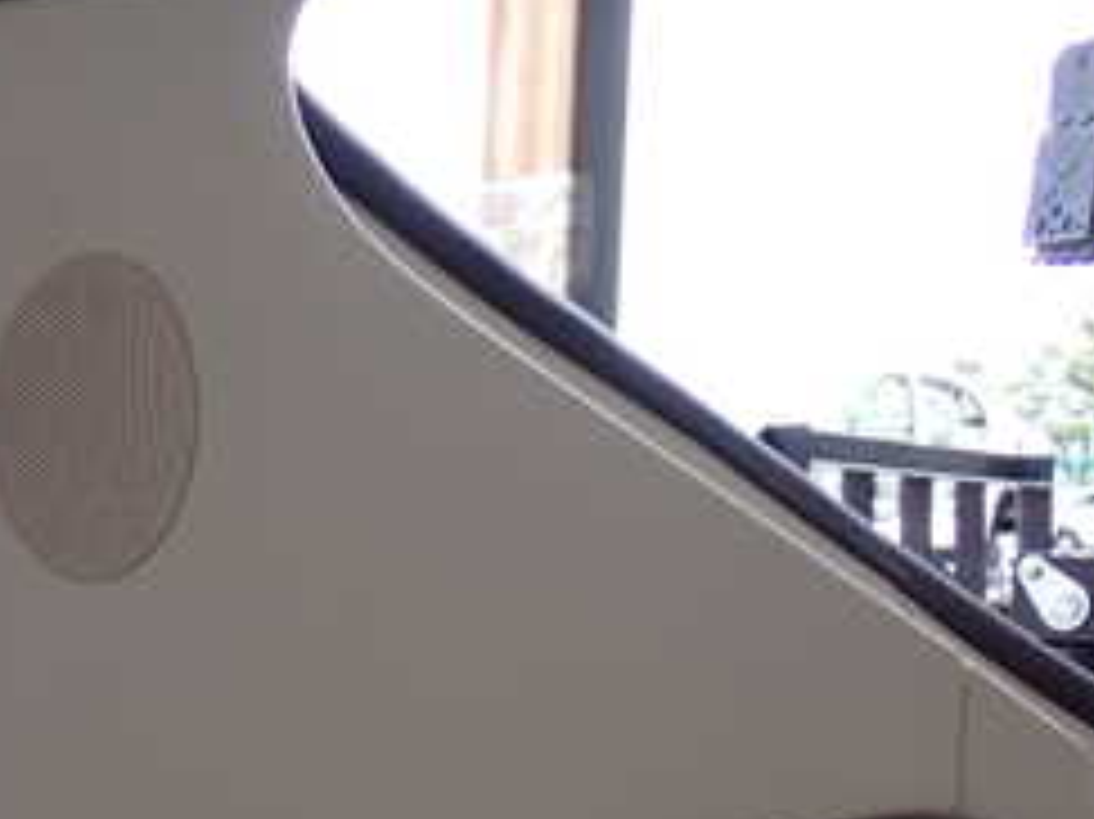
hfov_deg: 19.6
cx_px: -221
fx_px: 2969
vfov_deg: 15.5
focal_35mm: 94
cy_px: 774
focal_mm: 6.83
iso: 125
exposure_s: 1/80
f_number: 2.7
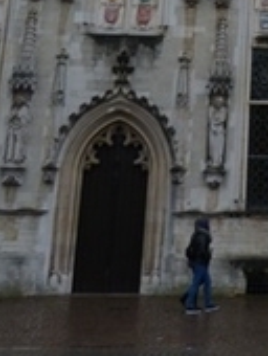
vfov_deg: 19.6
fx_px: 906
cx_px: 352
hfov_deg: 15.9
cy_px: -161
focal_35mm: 88
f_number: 2.8
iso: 80
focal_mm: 4.5
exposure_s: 1/80
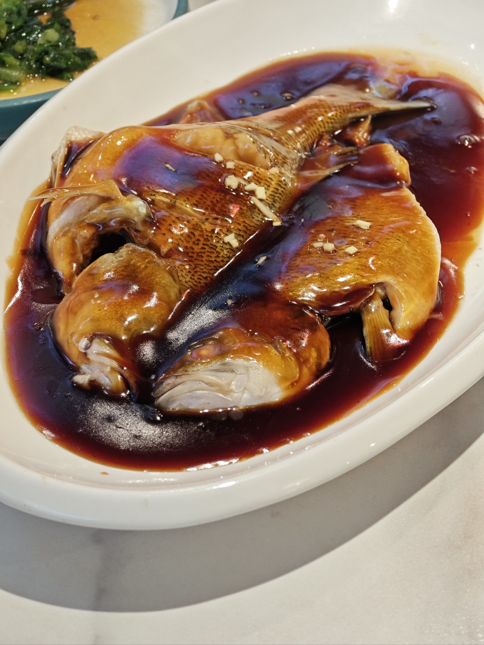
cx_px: 242
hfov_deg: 22.6
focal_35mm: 65
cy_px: 322
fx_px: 1212
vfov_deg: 29.8
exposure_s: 1/98
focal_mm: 9
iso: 640
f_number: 2
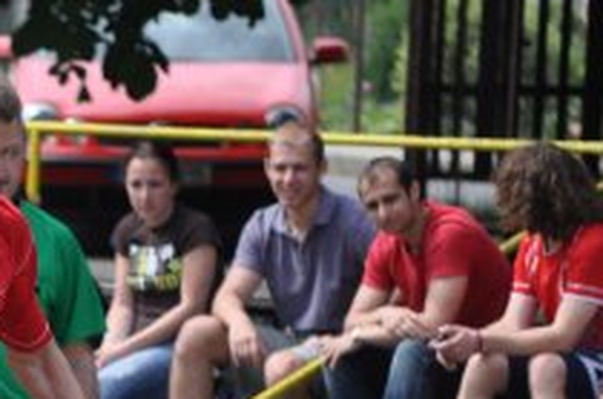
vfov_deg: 1.8
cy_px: 525
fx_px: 12885
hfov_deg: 2.7
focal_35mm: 771
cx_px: -3
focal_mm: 180
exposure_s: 1/1000
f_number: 5.6
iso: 400
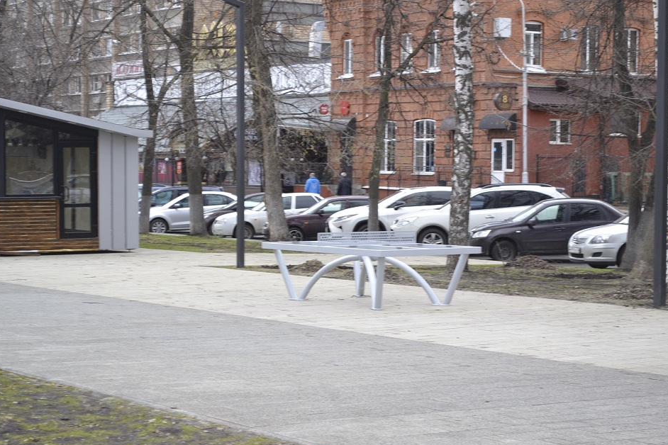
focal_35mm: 88
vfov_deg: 15.6
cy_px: 224
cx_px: 334
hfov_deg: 23.2
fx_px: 1624
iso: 180
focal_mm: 55
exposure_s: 1/125
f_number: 5.6
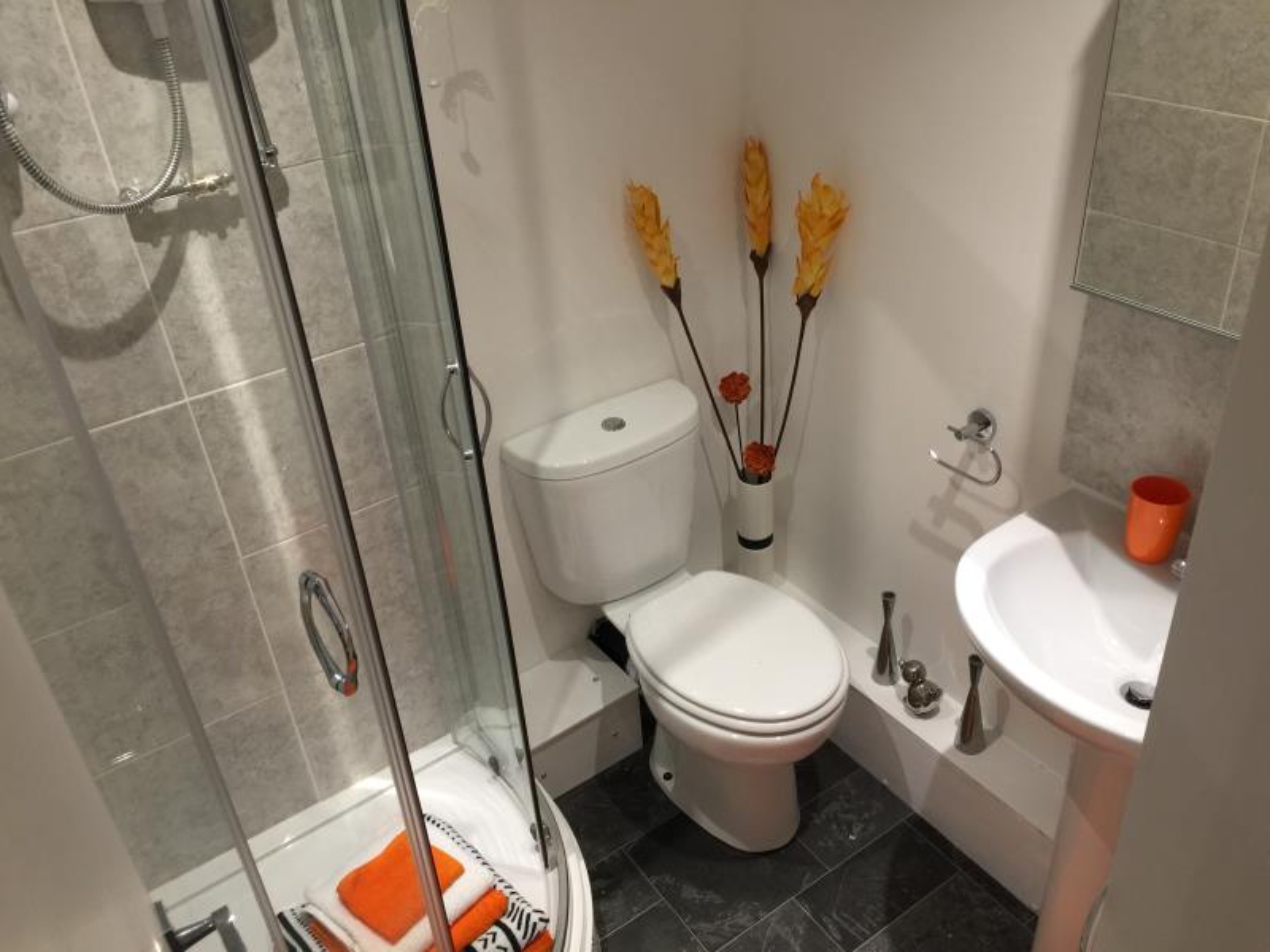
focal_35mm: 29
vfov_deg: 48.2
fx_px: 1064
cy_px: 476
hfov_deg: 61.7
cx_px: 635
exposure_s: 1/17
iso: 40
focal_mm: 4.15
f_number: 2.2
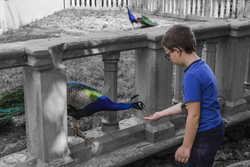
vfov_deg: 26.0
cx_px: 125
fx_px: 361
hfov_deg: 38.2
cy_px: 84
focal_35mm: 52
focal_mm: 35
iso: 100
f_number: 6.3
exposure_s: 1/125
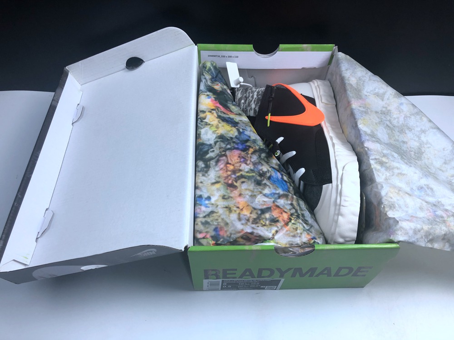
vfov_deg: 49.7
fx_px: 367
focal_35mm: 28
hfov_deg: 63.4
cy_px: 170
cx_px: 227
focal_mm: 4
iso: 20
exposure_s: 1/50
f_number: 1.8
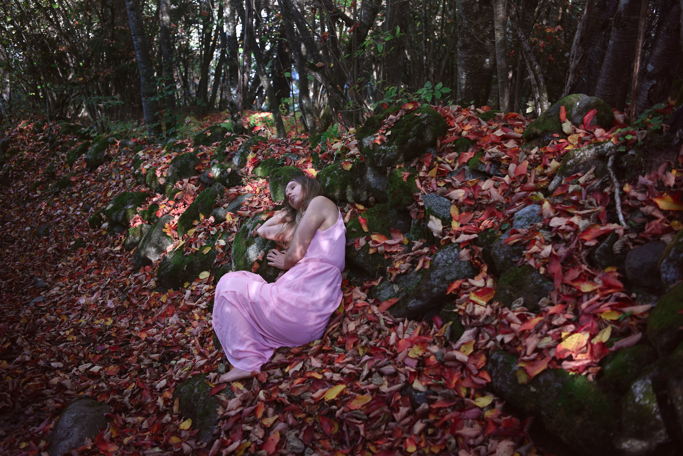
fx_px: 607
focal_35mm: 32
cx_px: 342
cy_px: 228
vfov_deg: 41.1
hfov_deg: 58.7
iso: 500
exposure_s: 1/400
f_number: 2.8
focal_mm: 32
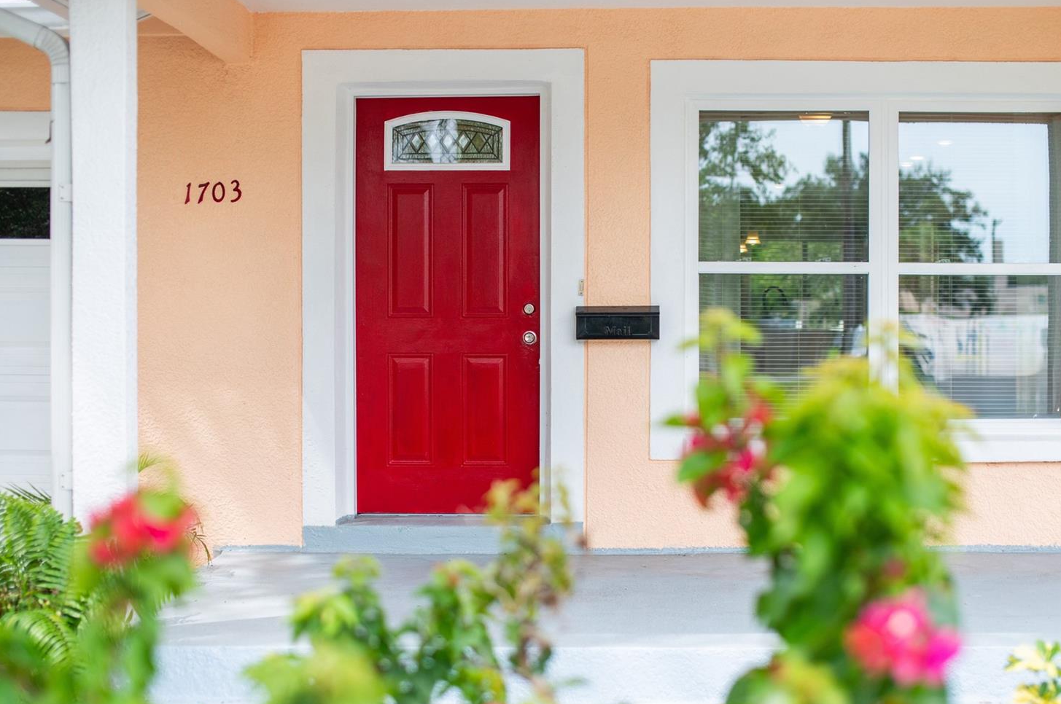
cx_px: 570
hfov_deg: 36.3
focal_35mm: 55
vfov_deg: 24.5
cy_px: 349
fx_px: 1619
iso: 800
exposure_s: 1/8000
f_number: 2.2
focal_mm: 50
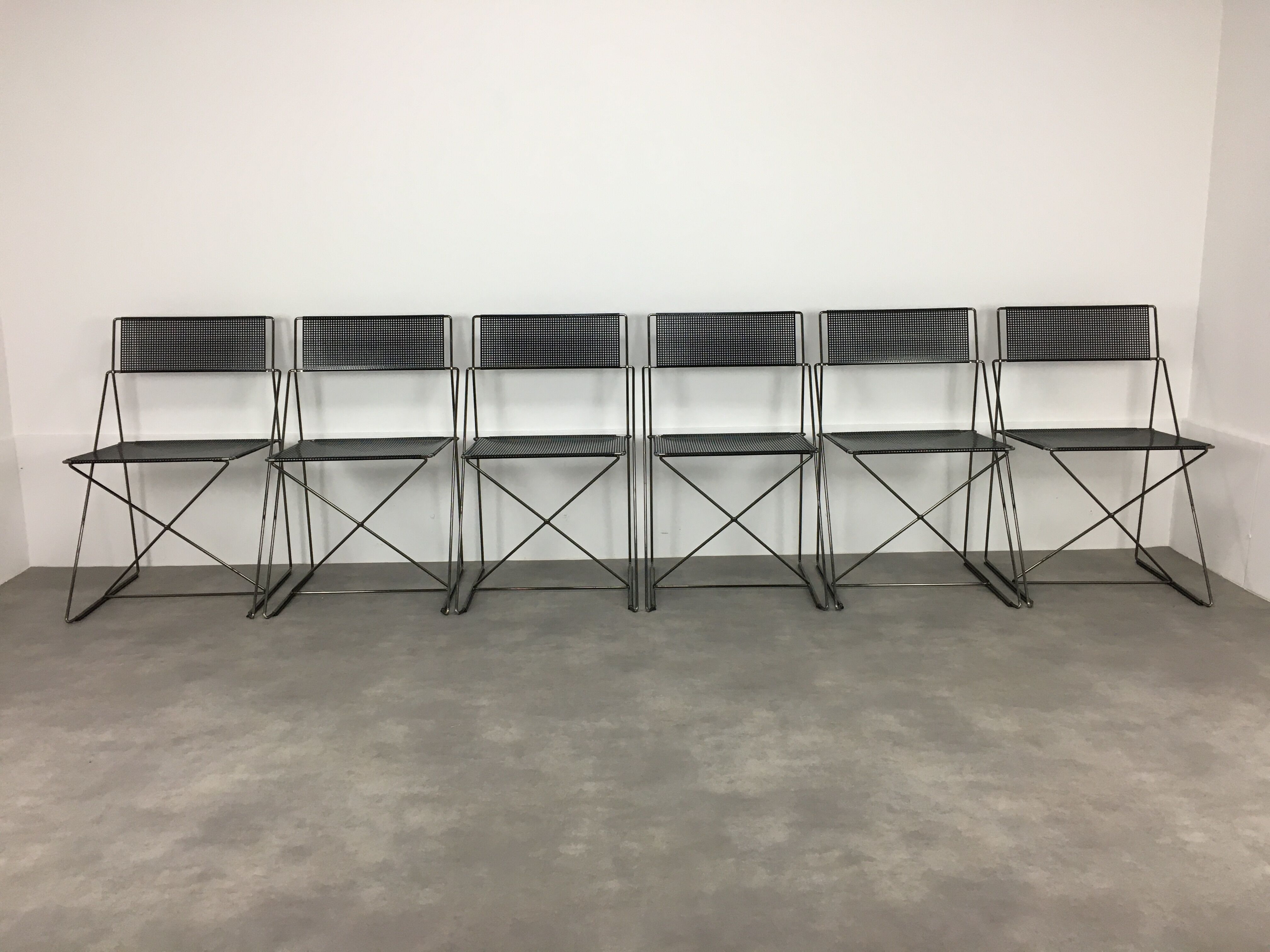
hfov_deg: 61.7
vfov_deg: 48.2
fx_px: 1064
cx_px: 635
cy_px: 476
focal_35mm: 29
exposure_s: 1/33
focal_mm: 4.15
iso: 40
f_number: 2.2
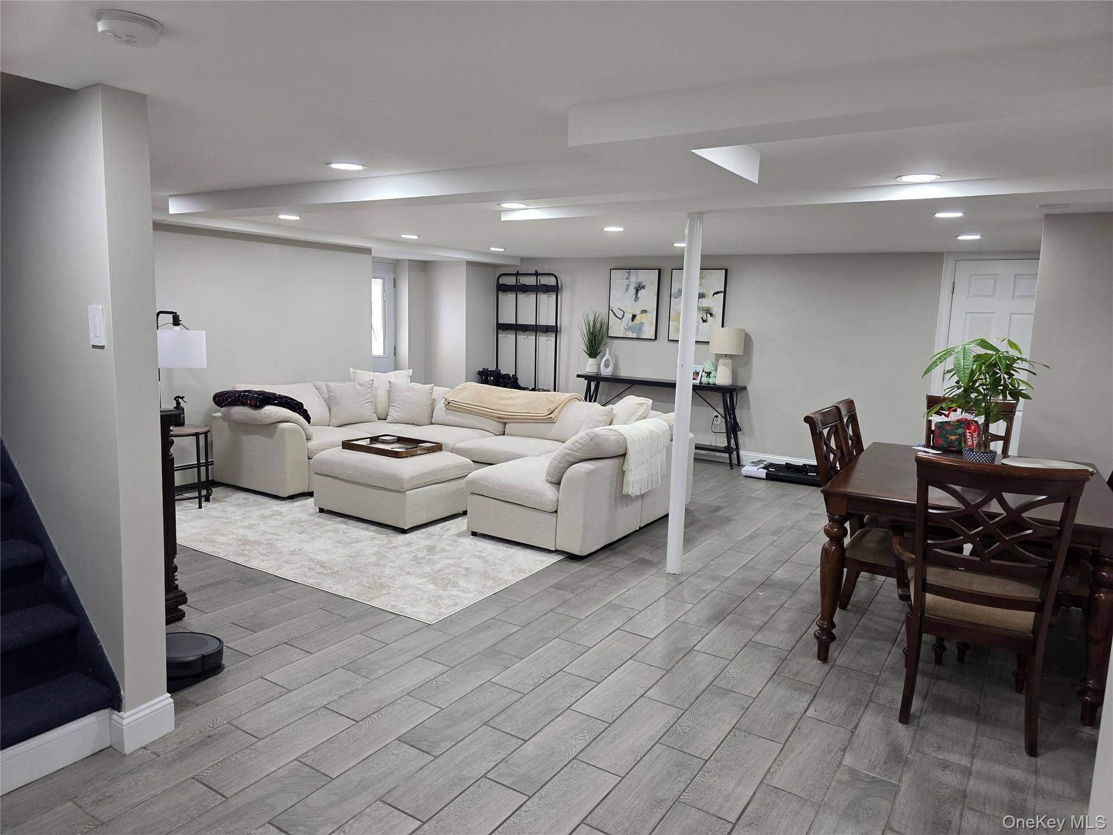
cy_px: 418
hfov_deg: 73.9
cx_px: 556
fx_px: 740
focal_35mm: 23
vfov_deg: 58.9
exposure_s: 1/120
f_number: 1.7
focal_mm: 6.3
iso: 250
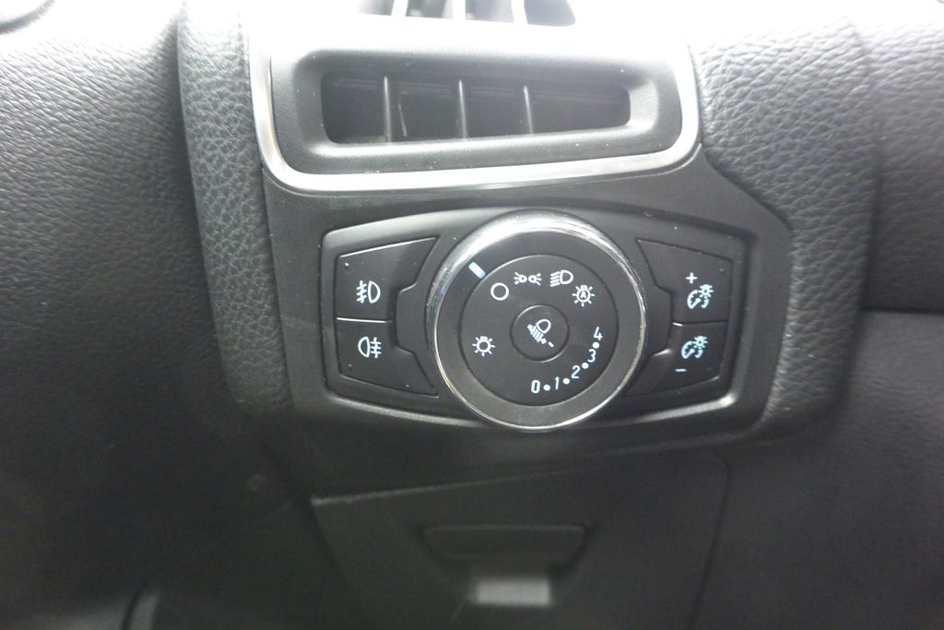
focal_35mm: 27
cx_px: 472
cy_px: 315
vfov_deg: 47.9
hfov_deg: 67.4
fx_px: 708
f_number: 3.5
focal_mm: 10
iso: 2000
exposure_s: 1/30
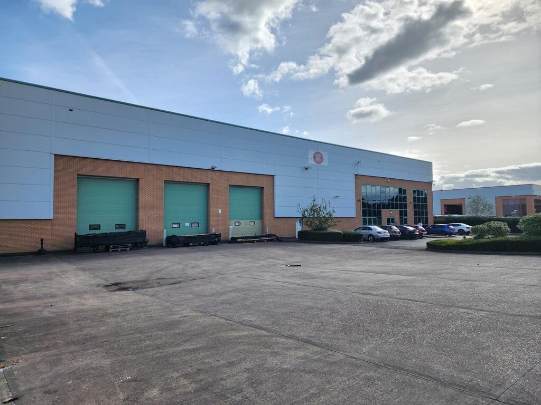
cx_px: 270
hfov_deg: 73.9
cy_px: 202
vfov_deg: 58.9
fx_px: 359
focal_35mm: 23
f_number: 1.8
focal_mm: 6.4
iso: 12
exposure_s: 1/1395
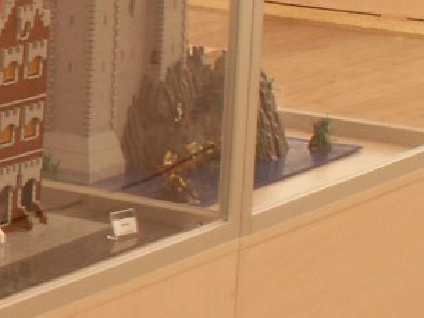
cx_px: -432
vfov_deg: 8.3
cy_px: 199
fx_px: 2193
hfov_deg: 10.2
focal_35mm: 179
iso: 50
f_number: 6.3
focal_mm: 6.63
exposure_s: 1/25
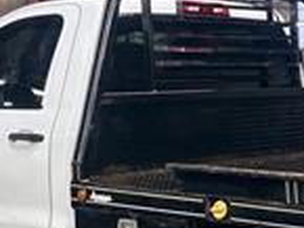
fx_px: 1011
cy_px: 192
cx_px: 302
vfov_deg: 12.8
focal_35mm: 115
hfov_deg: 16.7
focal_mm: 5.7
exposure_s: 1/60
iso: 200
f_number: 1.5
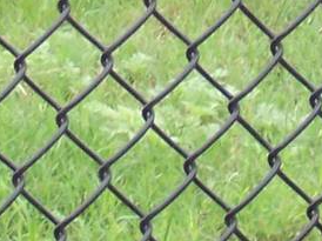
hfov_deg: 2.6
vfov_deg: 1.9
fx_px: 7175
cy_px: -332
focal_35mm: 772
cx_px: 14
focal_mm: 22
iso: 140
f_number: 4.8
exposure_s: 1/180
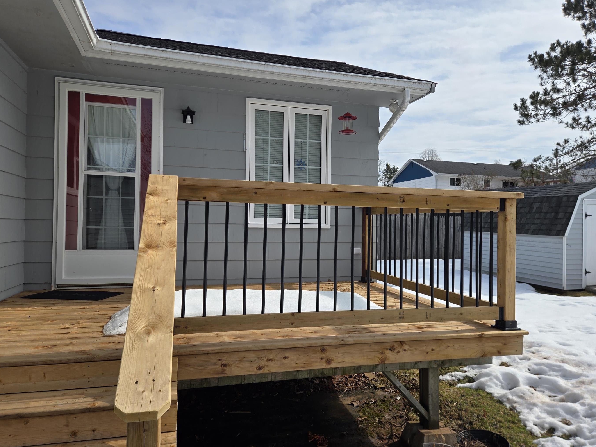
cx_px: 320
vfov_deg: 53.1
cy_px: 224
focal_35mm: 26
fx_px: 448
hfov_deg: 67.2
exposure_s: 1/2679
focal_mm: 5.4
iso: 25
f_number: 1.8
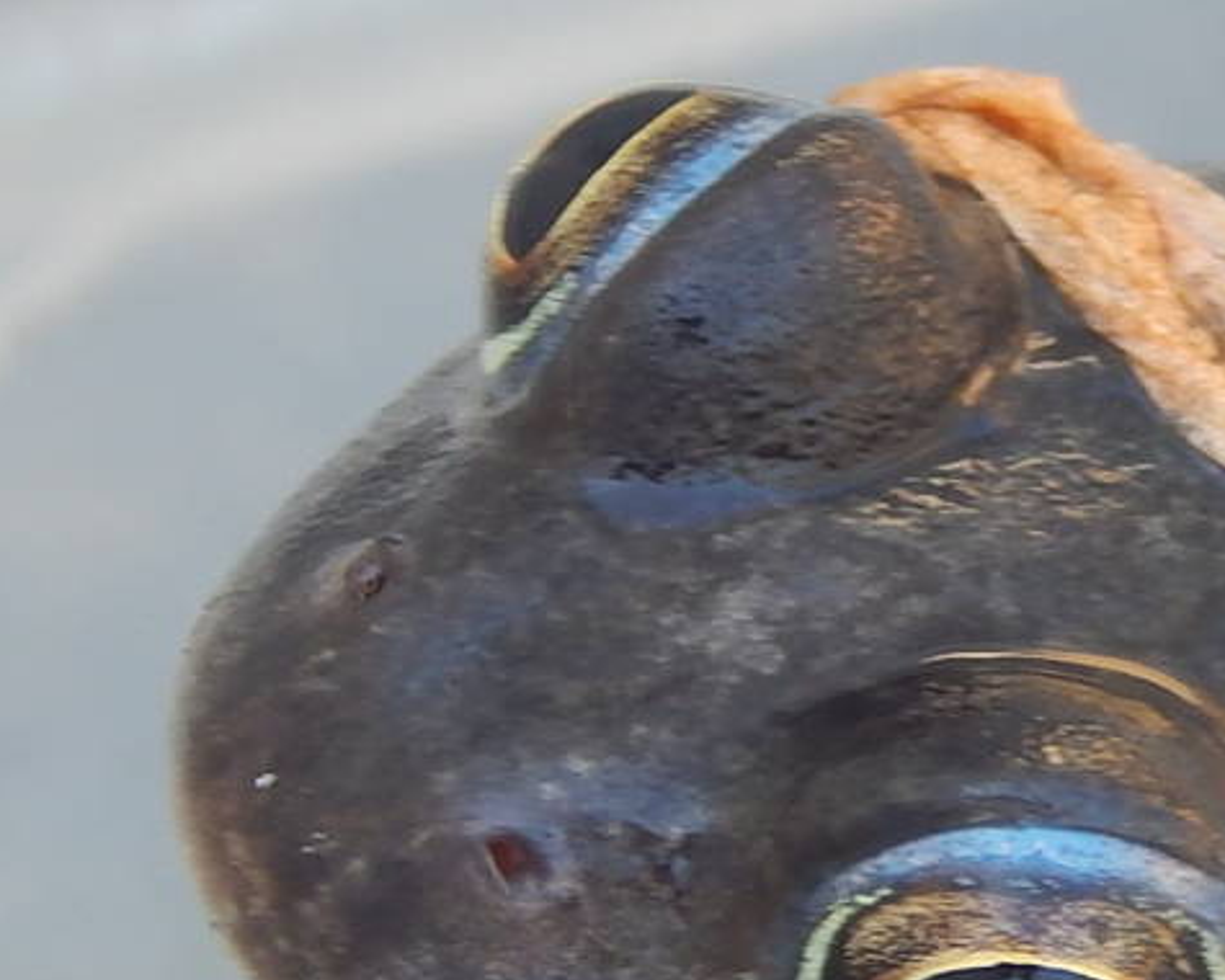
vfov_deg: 2.0
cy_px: 861
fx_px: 27917
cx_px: 1186
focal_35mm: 770
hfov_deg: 2.5
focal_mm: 41.7
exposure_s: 1/30
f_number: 5.6
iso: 125
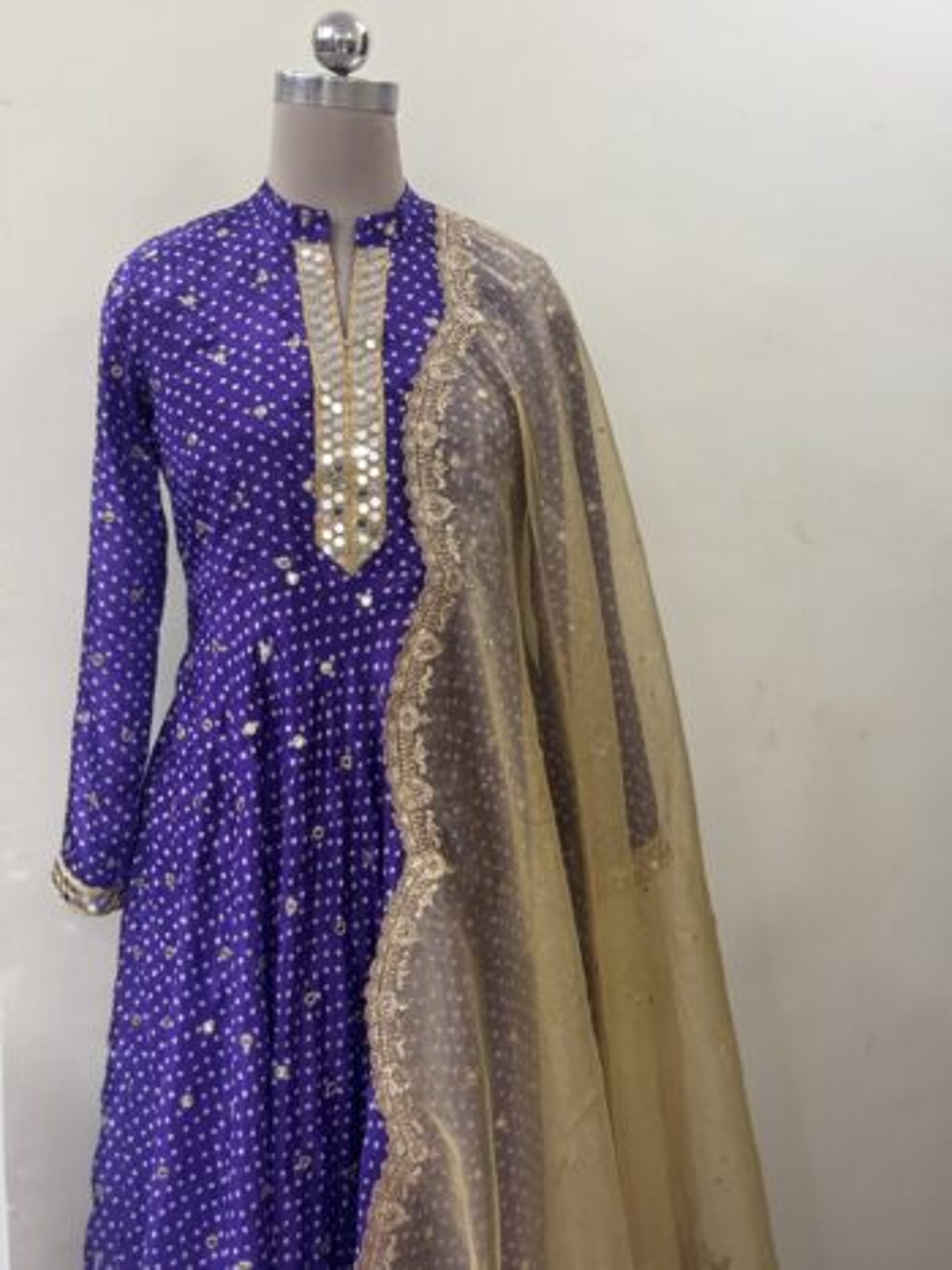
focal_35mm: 48
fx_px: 1761
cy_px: 635
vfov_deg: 39.7
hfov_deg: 30.3
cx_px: 476
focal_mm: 6.76
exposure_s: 1/50
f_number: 1.78
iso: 125
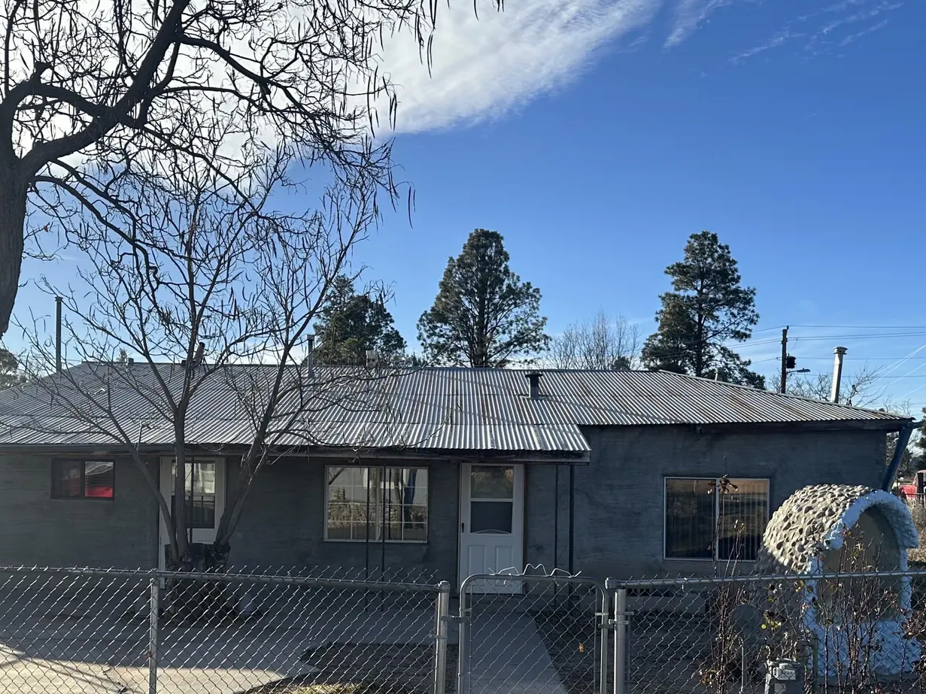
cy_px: 483
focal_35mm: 39
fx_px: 1043
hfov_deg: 47.9
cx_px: 464
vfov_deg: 36.3
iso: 80
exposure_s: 1/3597
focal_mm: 6.86
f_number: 1.78
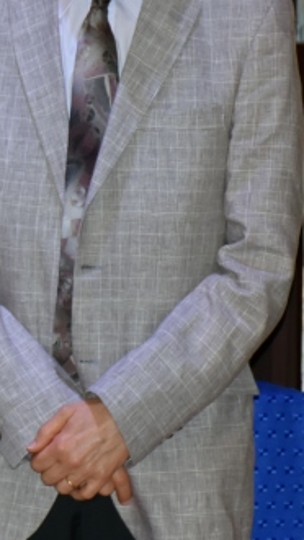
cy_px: 64
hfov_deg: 3.5
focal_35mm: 340
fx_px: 4876
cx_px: -394
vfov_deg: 6.3
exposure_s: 1/60
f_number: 5
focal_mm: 70
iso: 400
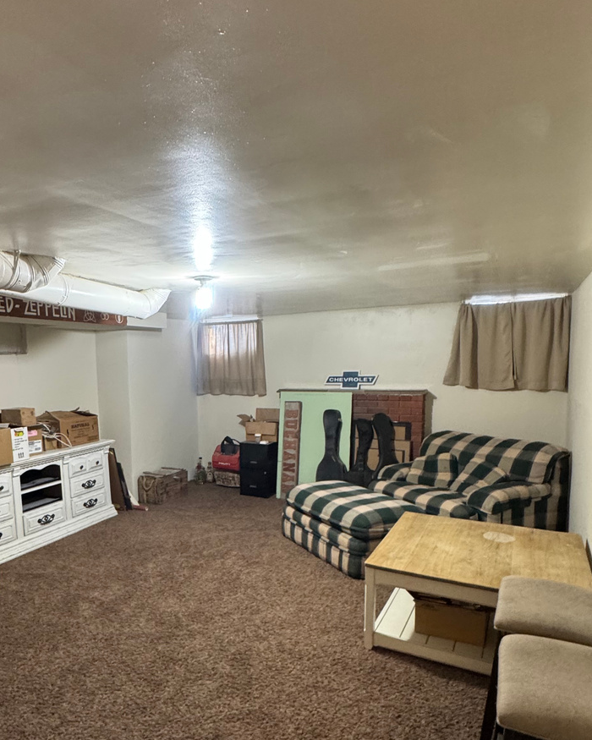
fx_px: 526
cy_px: 426
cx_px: 222
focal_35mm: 24
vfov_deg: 69.9
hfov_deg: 58.0
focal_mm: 2.22
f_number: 2.2
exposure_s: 1/60
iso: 400
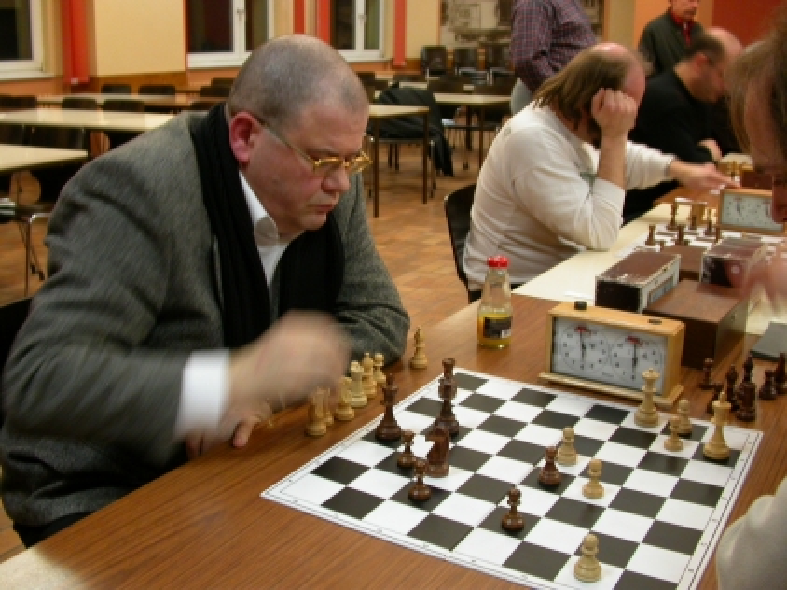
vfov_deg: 37.7
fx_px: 863
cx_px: 394
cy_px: 295
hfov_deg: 49.0
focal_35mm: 38
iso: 100
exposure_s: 1/12.6
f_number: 2.6
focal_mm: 7.85
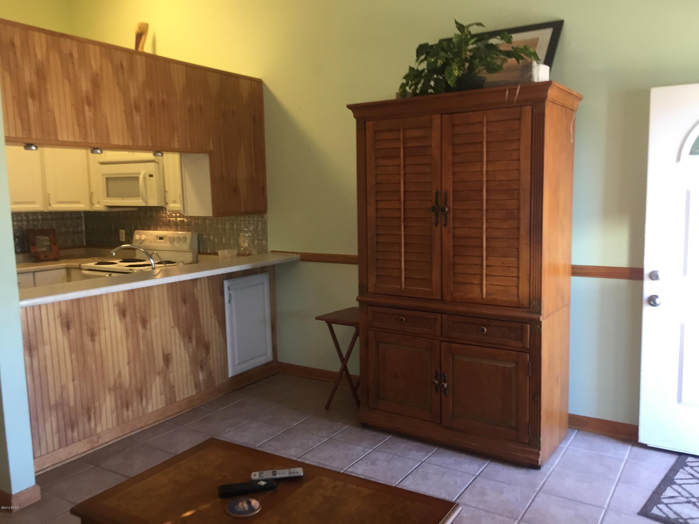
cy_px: 262
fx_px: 586
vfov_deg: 48.2
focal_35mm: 29
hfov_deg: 61.7
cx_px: 350
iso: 80
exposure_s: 1/30
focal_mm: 4.15
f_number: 2.2
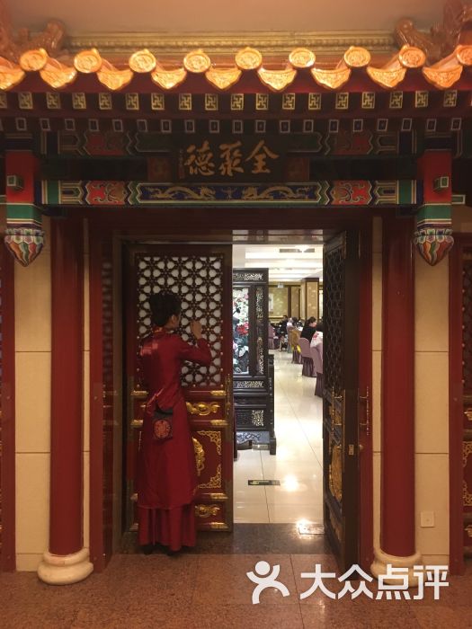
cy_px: 314
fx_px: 527
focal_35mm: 29
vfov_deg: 61.7
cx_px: 236
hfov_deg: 48.2
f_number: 2.2
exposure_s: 1/17
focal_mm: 4.15
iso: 200
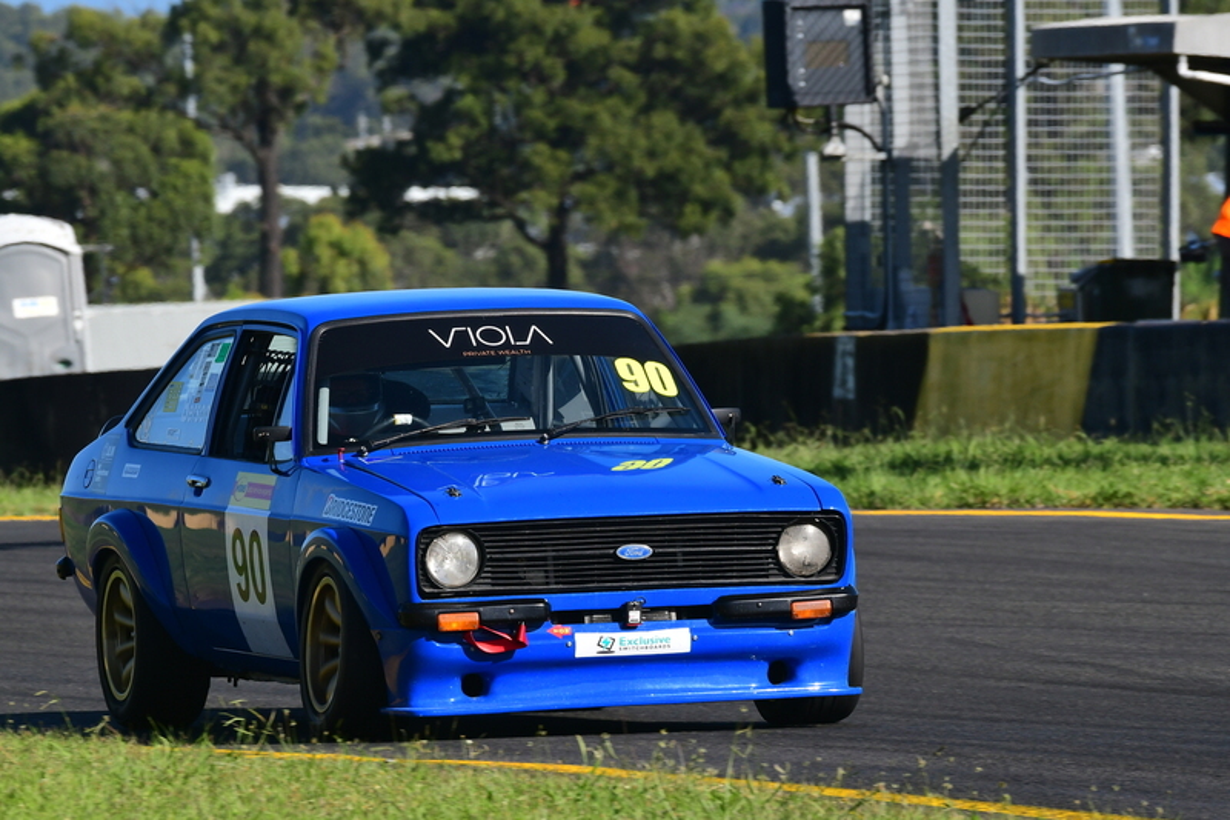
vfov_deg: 2.7
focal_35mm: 510
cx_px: 615
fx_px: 17420
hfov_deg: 4.0
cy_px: 410
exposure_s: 1/640
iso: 500
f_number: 11
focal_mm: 340
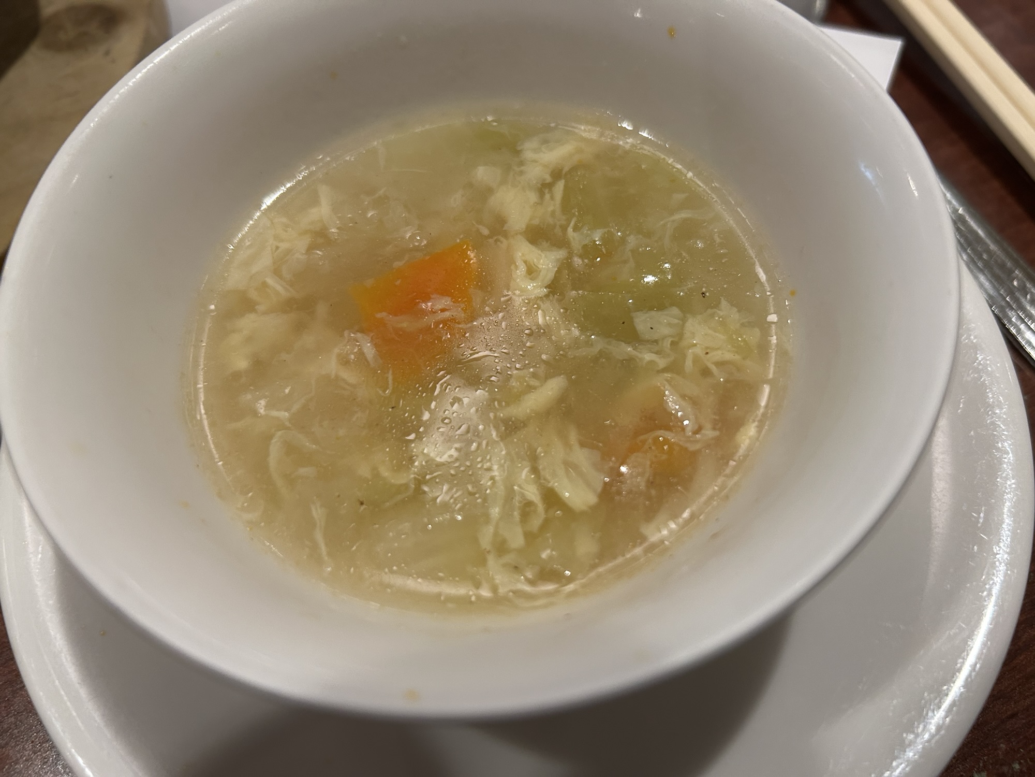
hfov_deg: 67.3
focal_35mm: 26
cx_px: 518
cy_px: 388
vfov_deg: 53.1
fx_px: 777
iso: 160
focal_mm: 5.7
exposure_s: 1/60
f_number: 1.5
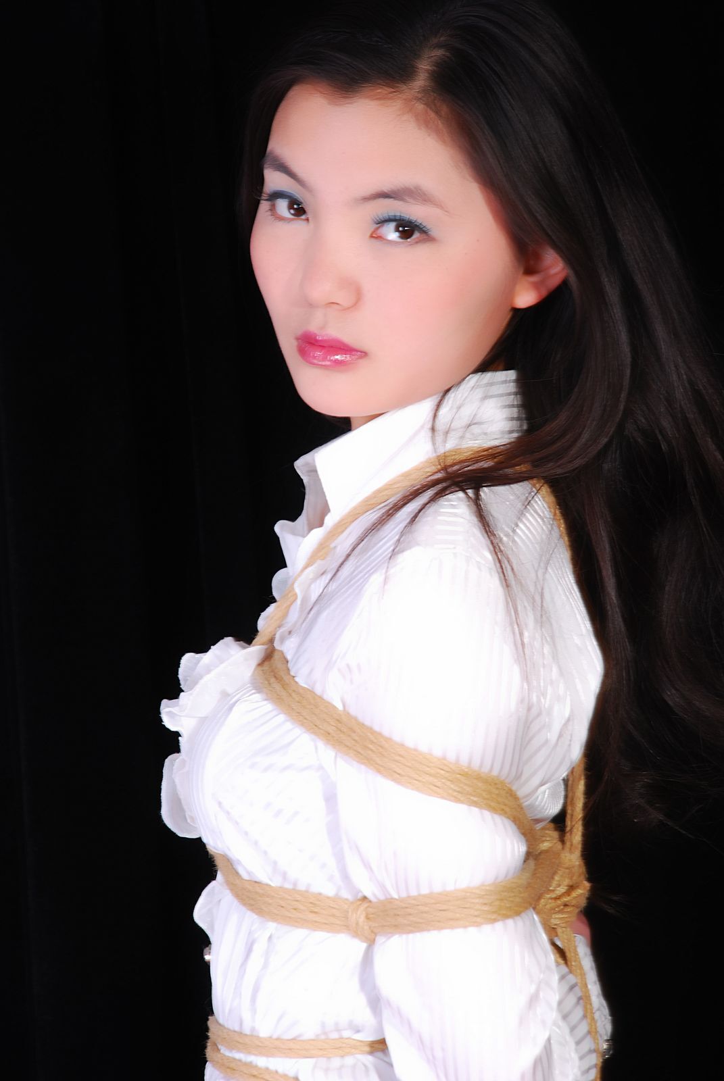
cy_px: 540
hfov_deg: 8.7
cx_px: 362
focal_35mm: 158
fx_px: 4738
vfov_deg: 13.0
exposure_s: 1/15
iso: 160
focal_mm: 105
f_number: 9
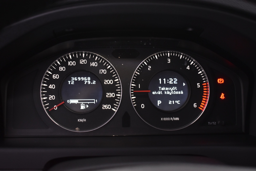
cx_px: 128
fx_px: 373
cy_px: 86
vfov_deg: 25.8
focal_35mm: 52
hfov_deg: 37.9
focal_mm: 35
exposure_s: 1/13
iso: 1250
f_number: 5.6
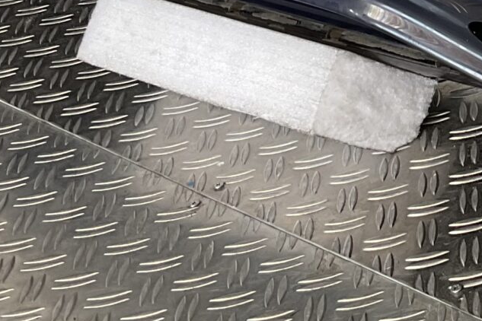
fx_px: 1633
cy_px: -127
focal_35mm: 122
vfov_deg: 10.9
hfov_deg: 15.8
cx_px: 664
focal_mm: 3
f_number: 1.8
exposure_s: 1/102
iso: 16
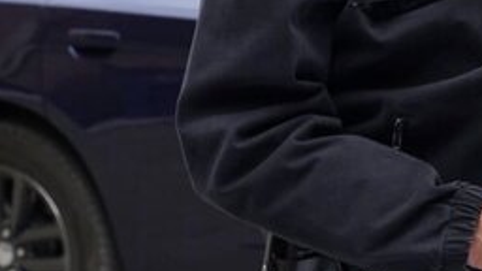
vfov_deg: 4.4
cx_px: 749
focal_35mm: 275
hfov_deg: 7.7
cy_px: -106
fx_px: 3515
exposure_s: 1/200
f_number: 8
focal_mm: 56
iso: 800
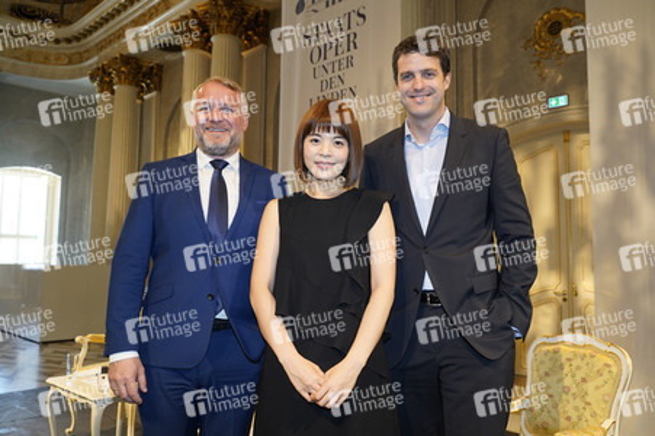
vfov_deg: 44.9
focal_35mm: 29
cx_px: 328
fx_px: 527
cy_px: 218
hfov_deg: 63.7
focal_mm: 29
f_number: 5
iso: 1600
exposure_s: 1/100
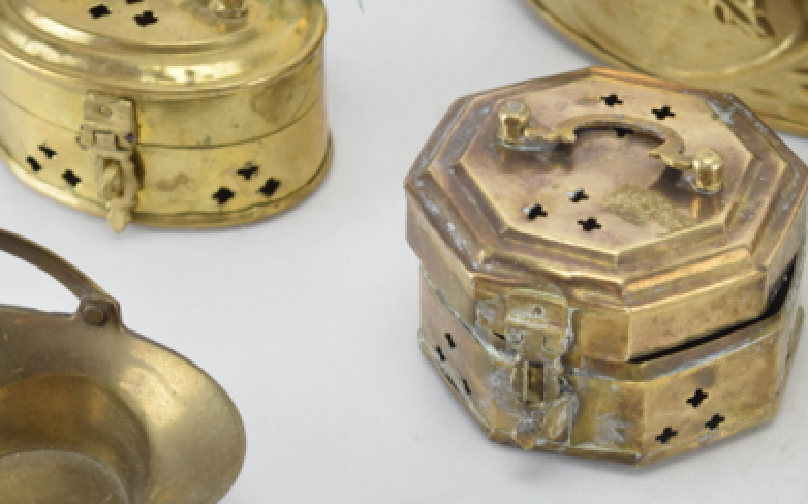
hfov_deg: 15.2
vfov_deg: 9.5
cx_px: 463
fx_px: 3034
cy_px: 234
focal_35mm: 138
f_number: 5.6
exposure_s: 1/125
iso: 800
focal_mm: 55
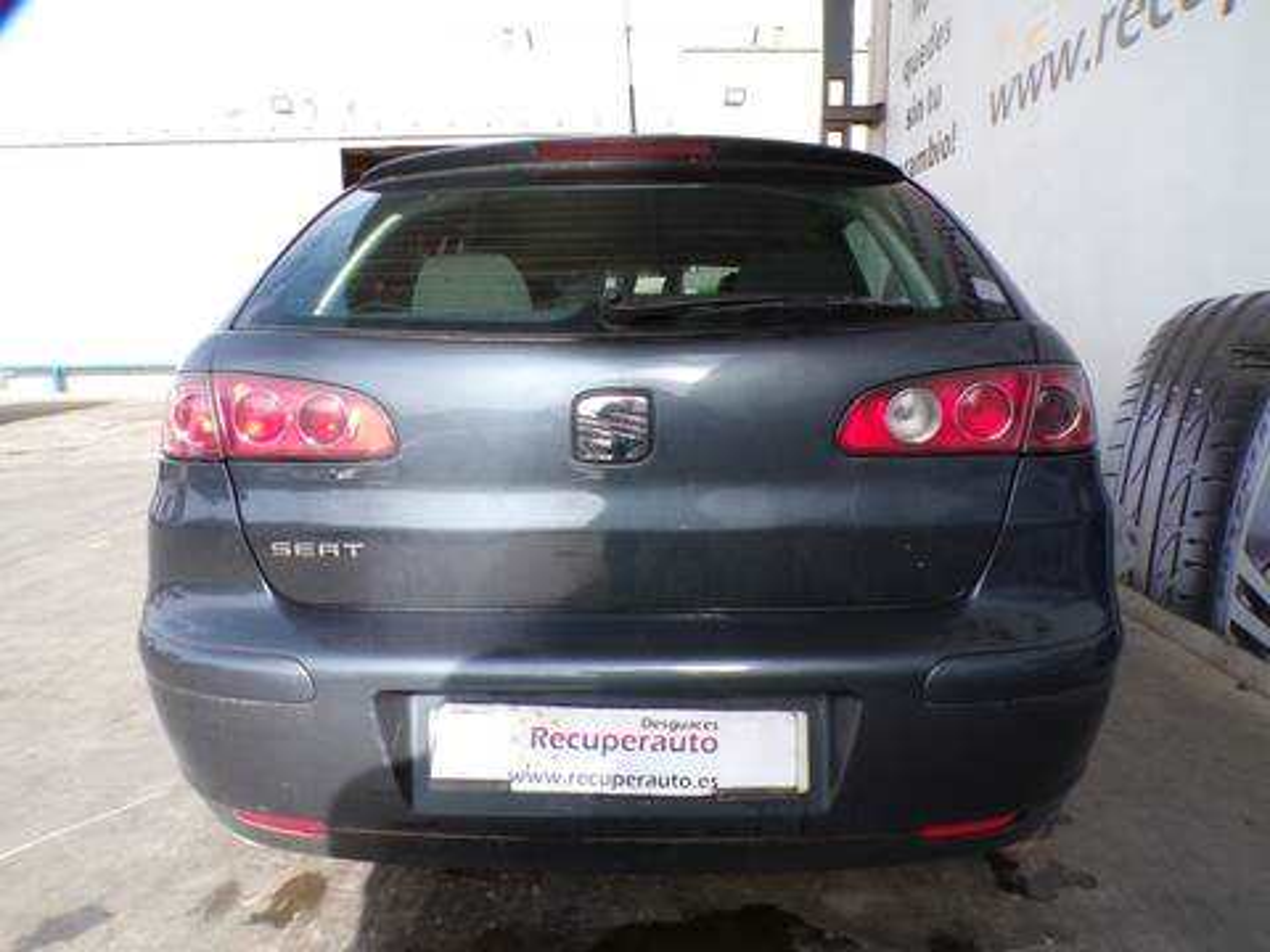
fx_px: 881
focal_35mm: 24
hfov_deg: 71.6
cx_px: 635
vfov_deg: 56.8
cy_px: 476
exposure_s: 1/120
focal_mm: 4.3
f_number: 5.8
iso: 100
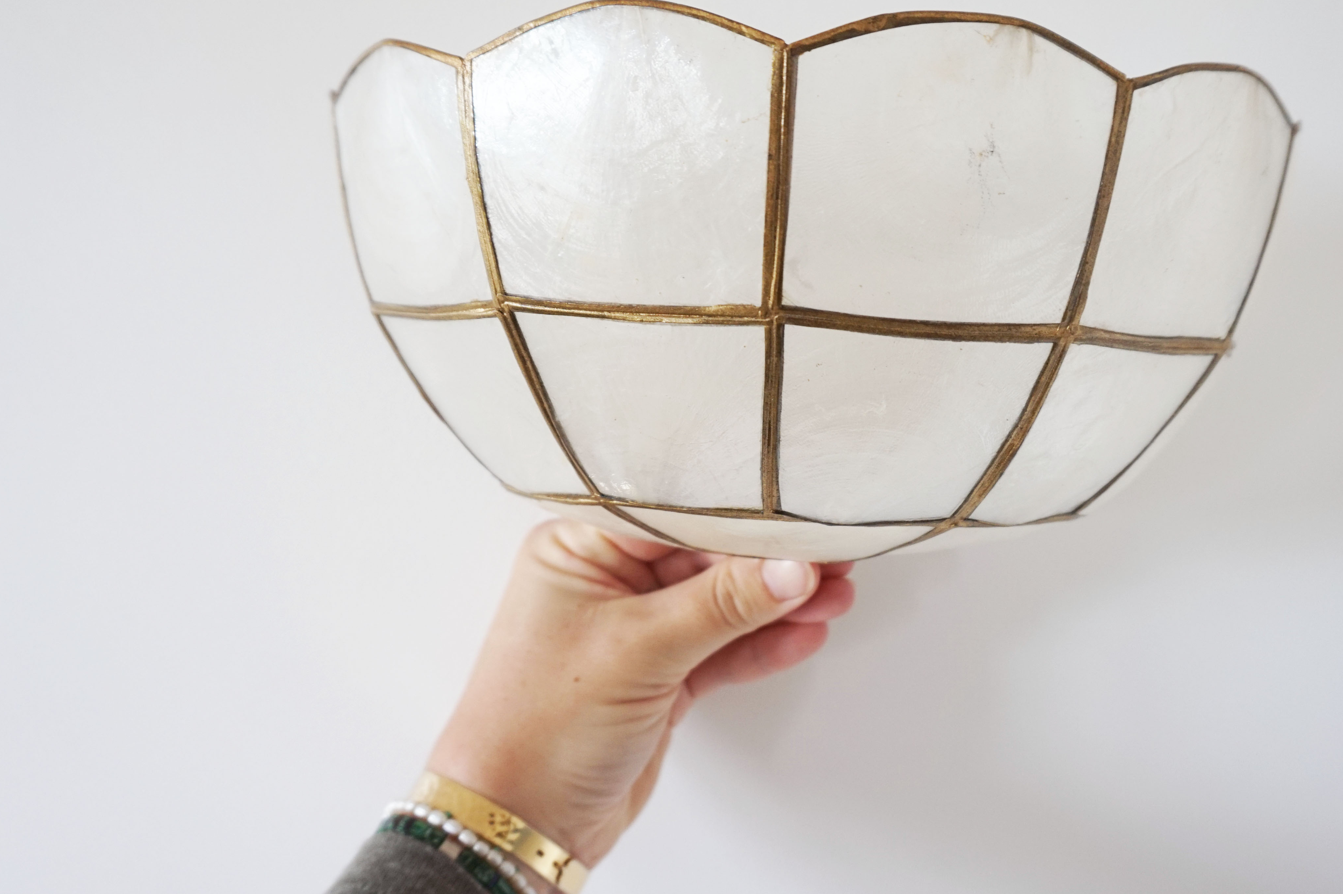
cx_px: 736
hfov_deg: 58.6
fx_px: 1193
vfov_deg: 40.9
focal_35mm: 32
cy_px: 360
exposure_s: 1/60
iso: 250
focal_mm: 16
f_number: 4
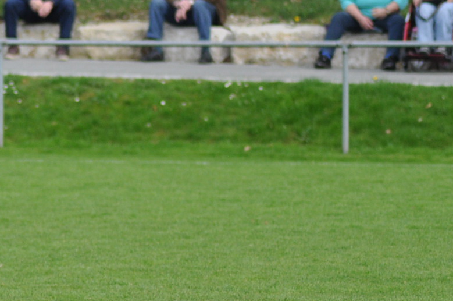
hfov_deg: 2.9
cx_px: -51
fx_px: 8821
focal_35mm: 702
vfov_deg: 2.0
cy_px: 179
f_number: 4.5
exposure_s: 1/1000
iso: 500
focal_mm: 170
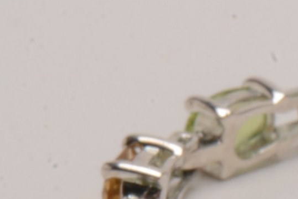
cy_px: 281
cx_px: 613
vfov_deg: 2.3
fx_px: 4843
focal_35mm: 585
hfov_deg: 3.5
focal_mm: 85
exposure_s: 1/160
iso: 100
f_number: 29
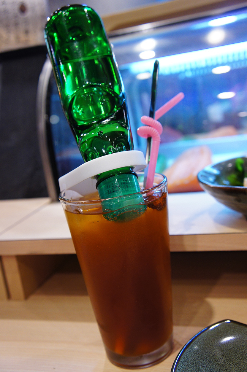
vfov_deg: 49.6
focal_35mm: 39
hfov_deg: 34.1
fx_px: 402
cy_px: 186
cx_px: 124
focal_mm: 26
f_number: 4
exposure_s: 1/100
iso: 800
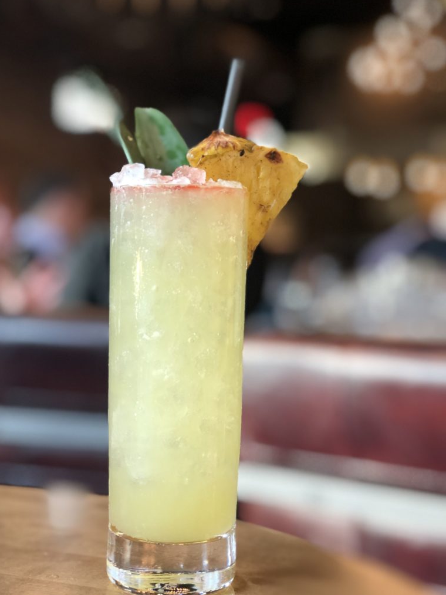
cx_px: 212
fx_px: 1031
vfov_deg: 32.2
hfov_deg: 24.4
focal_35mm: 60
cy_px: 307
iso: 50
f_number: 2.8
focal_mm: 6.6
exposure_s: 1/30
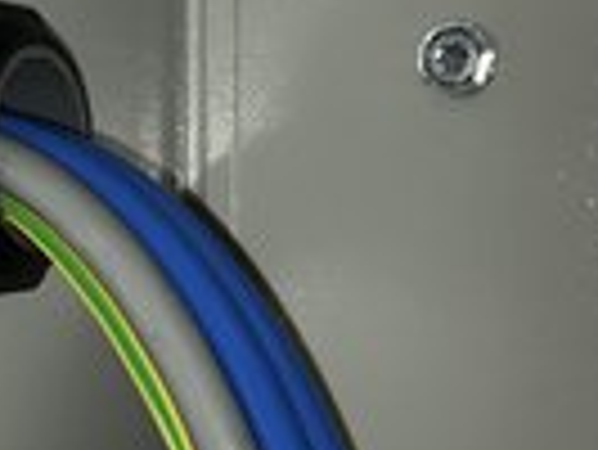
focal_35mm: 84
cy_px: 220
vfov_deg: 17.6
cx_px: 54
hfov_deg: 22.7
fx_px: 1452
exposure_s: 1/152
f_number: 1.8
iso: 20
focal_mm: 3.99
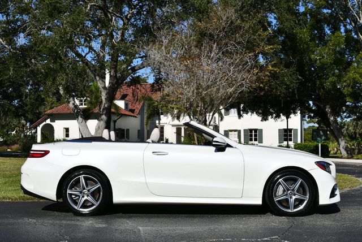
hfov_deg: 41.1
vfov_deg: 28.1
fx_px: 483
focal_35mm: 48
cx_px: 181
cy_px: 121
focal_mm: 24
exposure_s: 1/400
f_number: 10
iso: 100
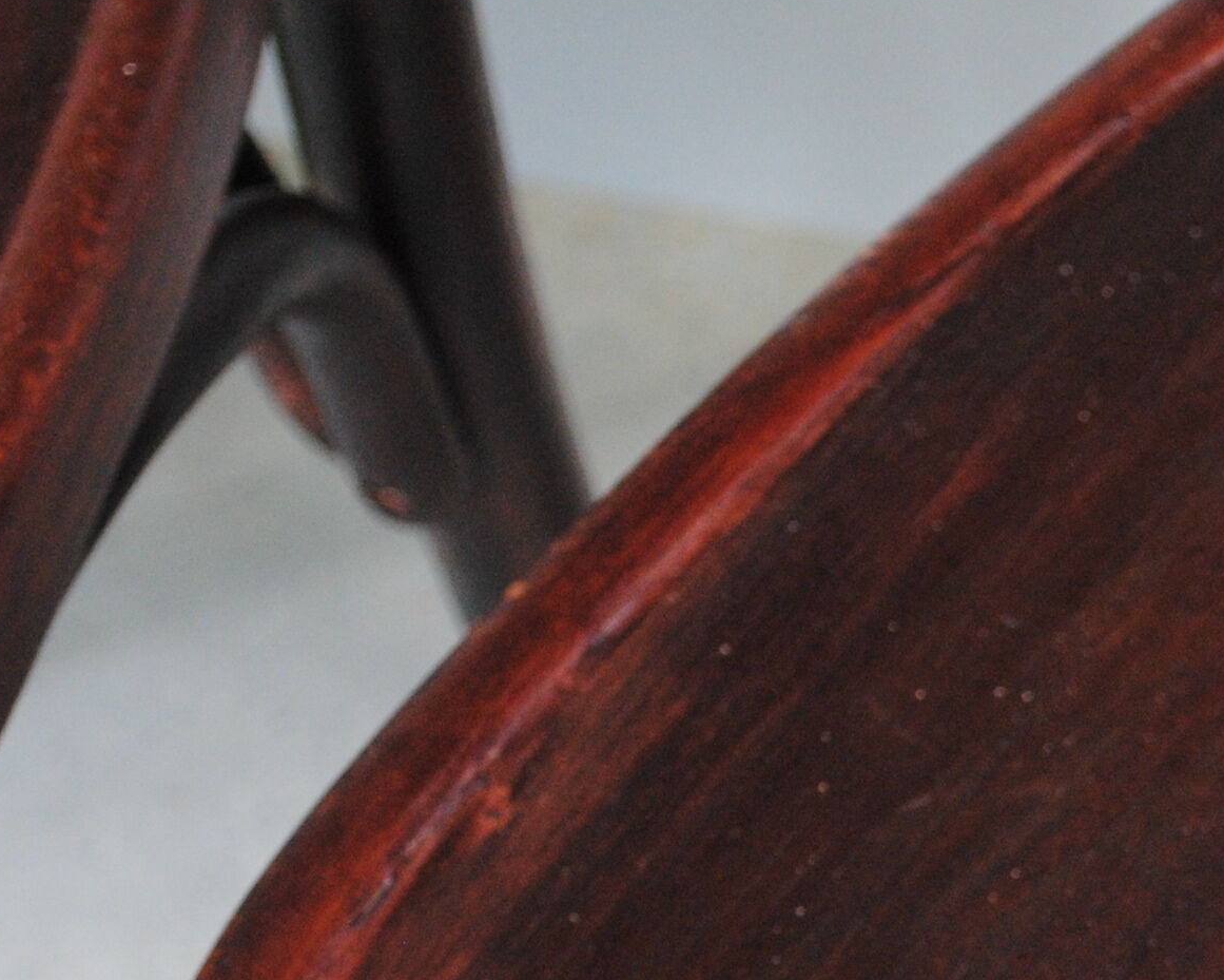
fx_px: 7665
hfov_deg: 8.9
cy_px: 1184
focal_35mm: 212
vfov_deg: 7.3
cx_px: 1775
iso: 720
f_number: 5.3
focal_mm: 45
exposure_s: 1/30
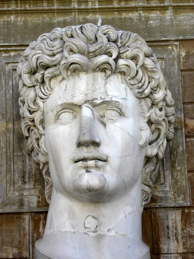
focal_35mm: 95
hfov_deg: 15.6
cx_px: 97
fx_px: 710
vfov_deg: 20.7
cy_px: 130
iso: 64
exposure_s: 1/145
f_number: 4
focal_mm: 16.9
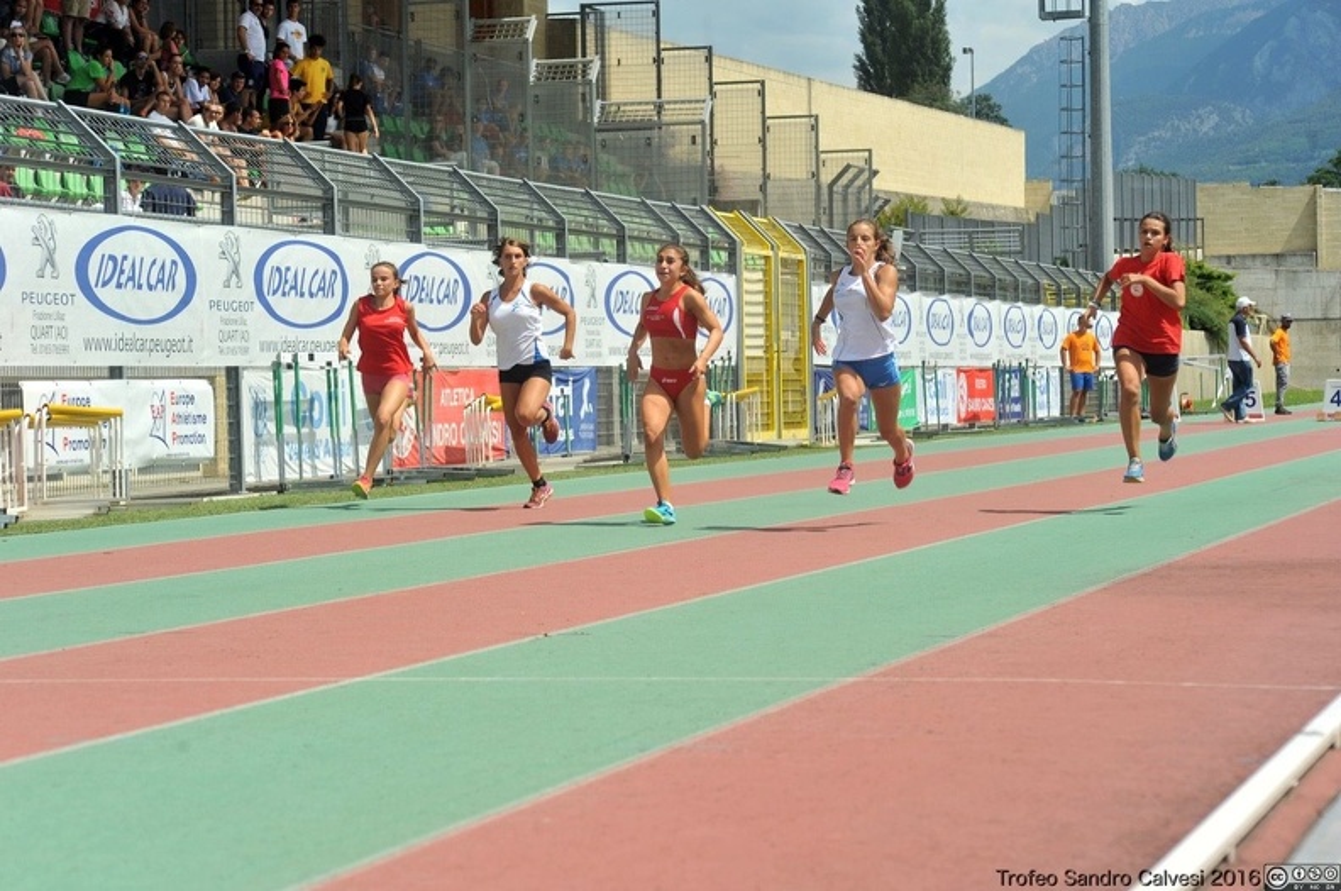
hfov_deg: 22.2
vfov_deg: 14.8
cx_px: 670
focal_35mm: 92
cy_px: 446
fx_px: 3423
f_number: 8
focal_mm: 92
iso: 320
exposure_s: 1/1000
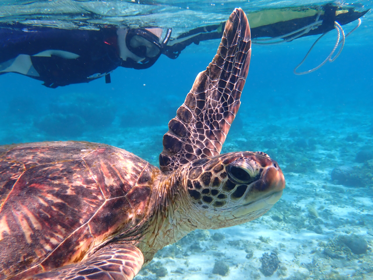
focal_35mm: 36
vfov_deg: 39.7
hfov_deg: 51.4
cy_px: 140
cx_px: 186
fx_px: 388
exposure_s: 1/400
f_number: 3.5
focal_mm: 6.37
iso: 100
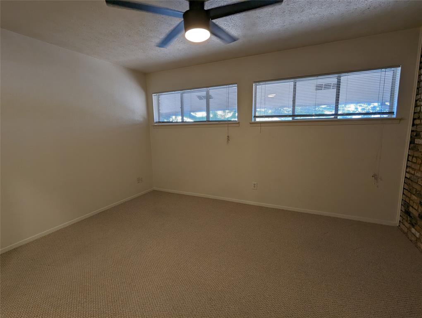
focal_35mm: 16
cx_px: 211
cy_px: 159
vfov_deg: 78.2
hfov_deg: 94.4
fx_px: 195
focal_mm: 2.35
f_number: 2.2
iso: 93
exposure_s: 1/60
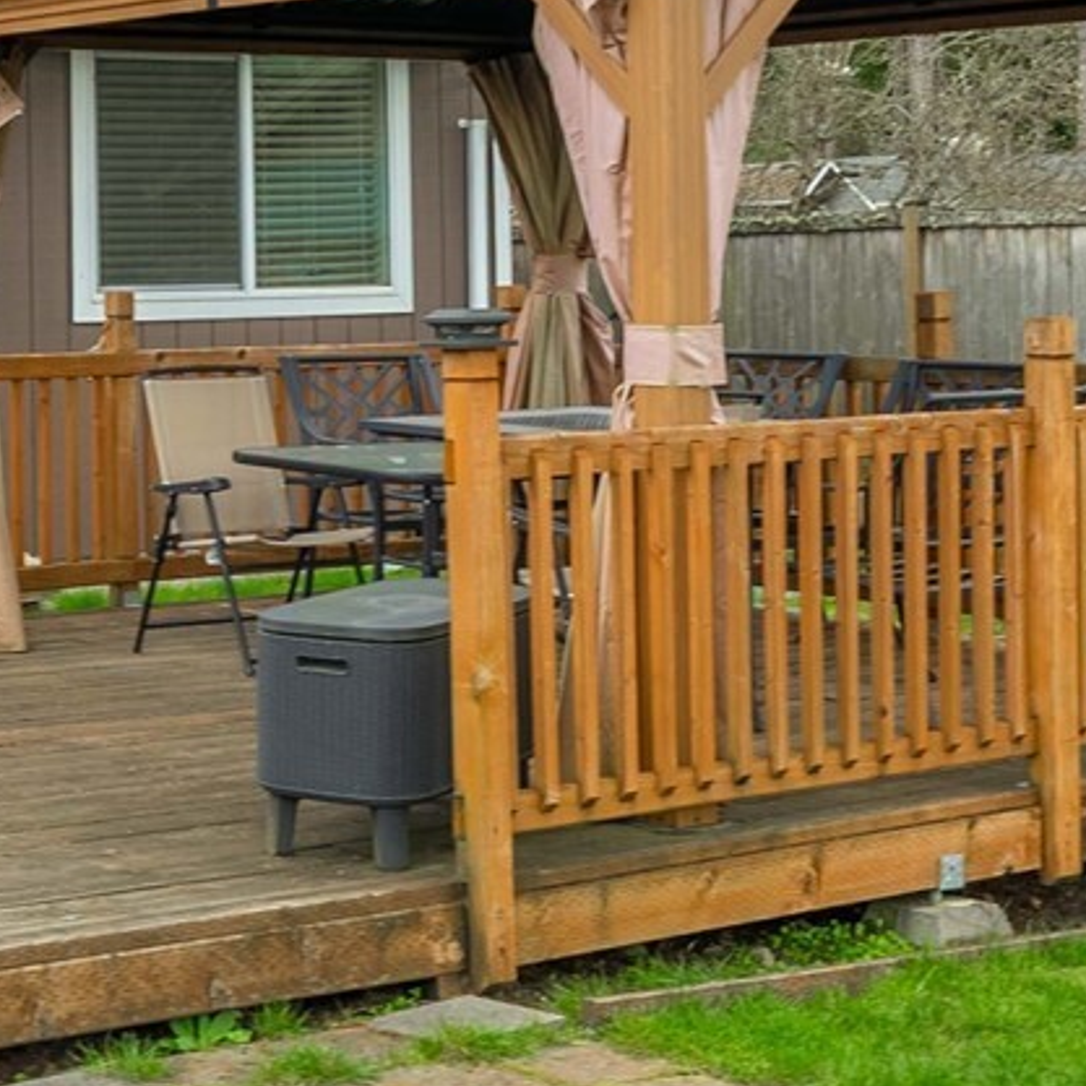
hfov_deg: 22.0
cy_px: 440
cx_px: 22
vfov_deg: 22.7
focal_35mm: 76
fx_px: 2698
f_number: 7.1
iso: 125
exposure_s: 1/30
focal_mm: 22
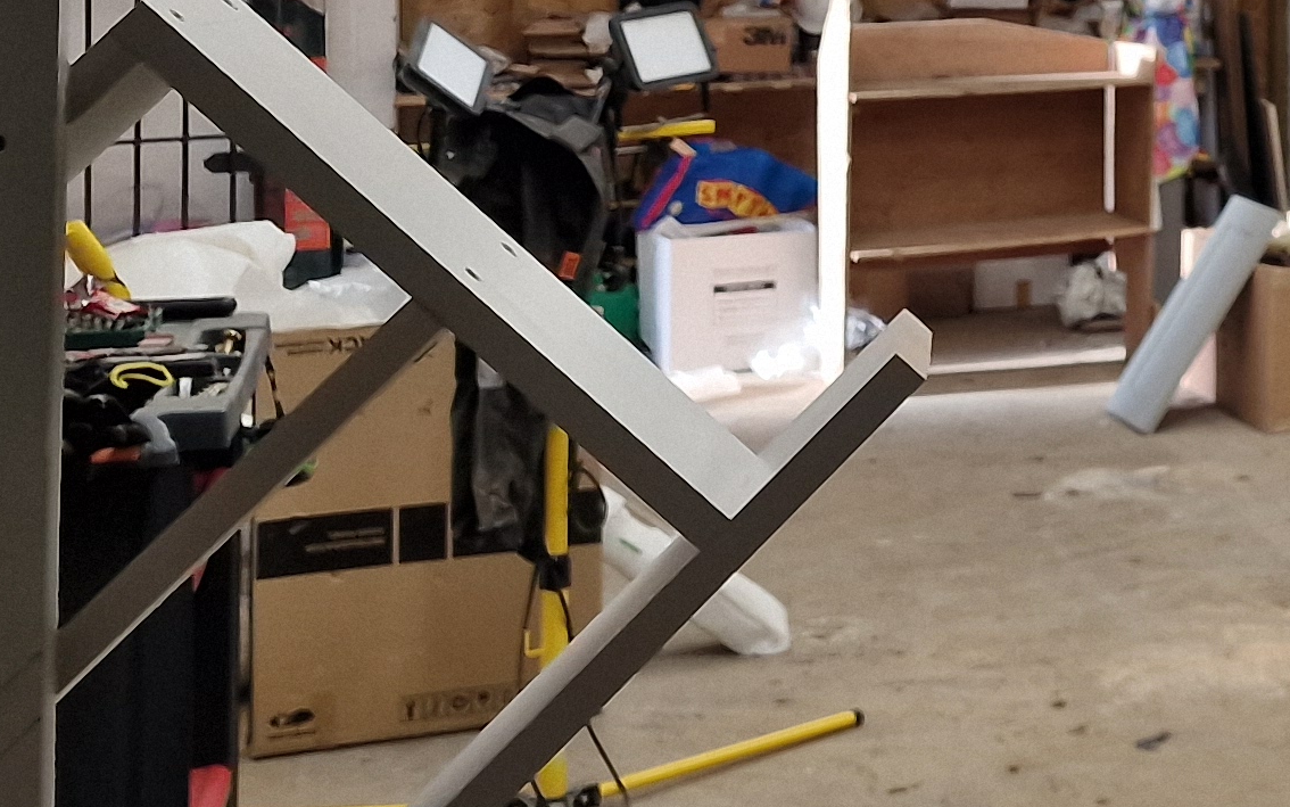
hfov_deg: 20.9
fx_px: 3024
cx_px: 1861
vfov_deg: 14.6
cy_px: -223
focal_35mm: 86
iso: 64
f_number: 1.8
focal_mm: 6.4
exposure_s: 1/100
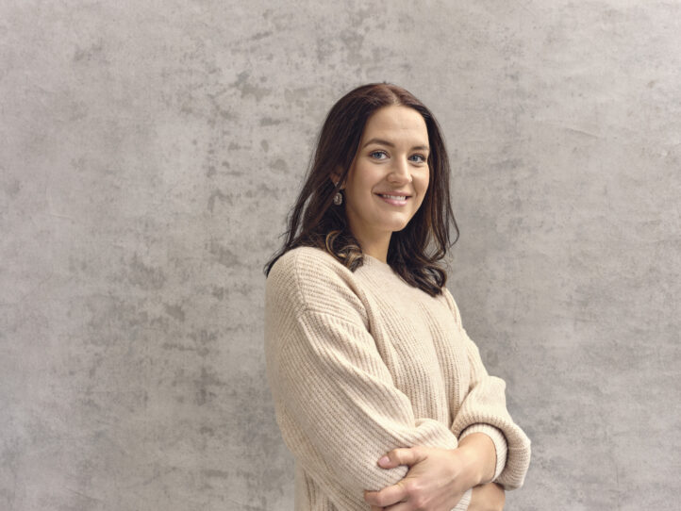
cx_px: 340
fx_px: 708
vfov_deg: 39.7
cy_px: 256
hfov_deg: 51.3
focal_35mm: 36
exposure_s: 1/125
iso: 400
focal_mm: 45
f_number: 8
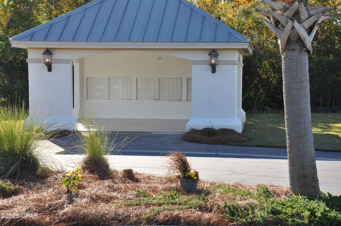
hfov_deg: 28.1
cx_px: 170
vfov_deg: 18.9
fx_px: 681
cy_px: 113
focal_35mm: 72
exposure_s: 1/250
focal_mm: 48
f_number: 8
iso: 400
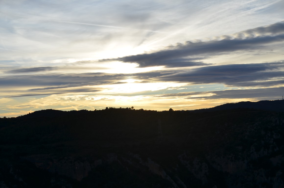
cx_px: 142
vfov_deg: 23.7
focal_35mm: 57
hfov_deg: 35.1
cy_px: 94
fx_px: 449
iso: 110
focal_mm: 38
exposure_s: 1/250
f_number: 8
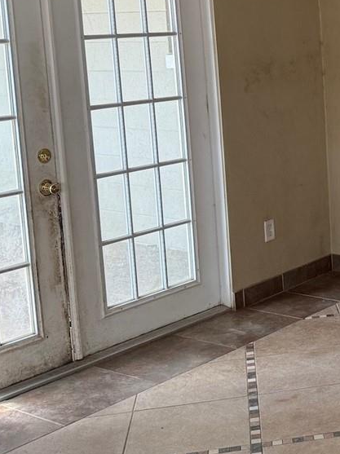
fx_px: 905
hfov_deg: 19.3
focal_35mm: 69
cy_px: 152
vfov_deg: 28.0
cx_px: 466
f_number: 1.78
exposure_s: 1/231
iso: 160
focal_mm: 6.76
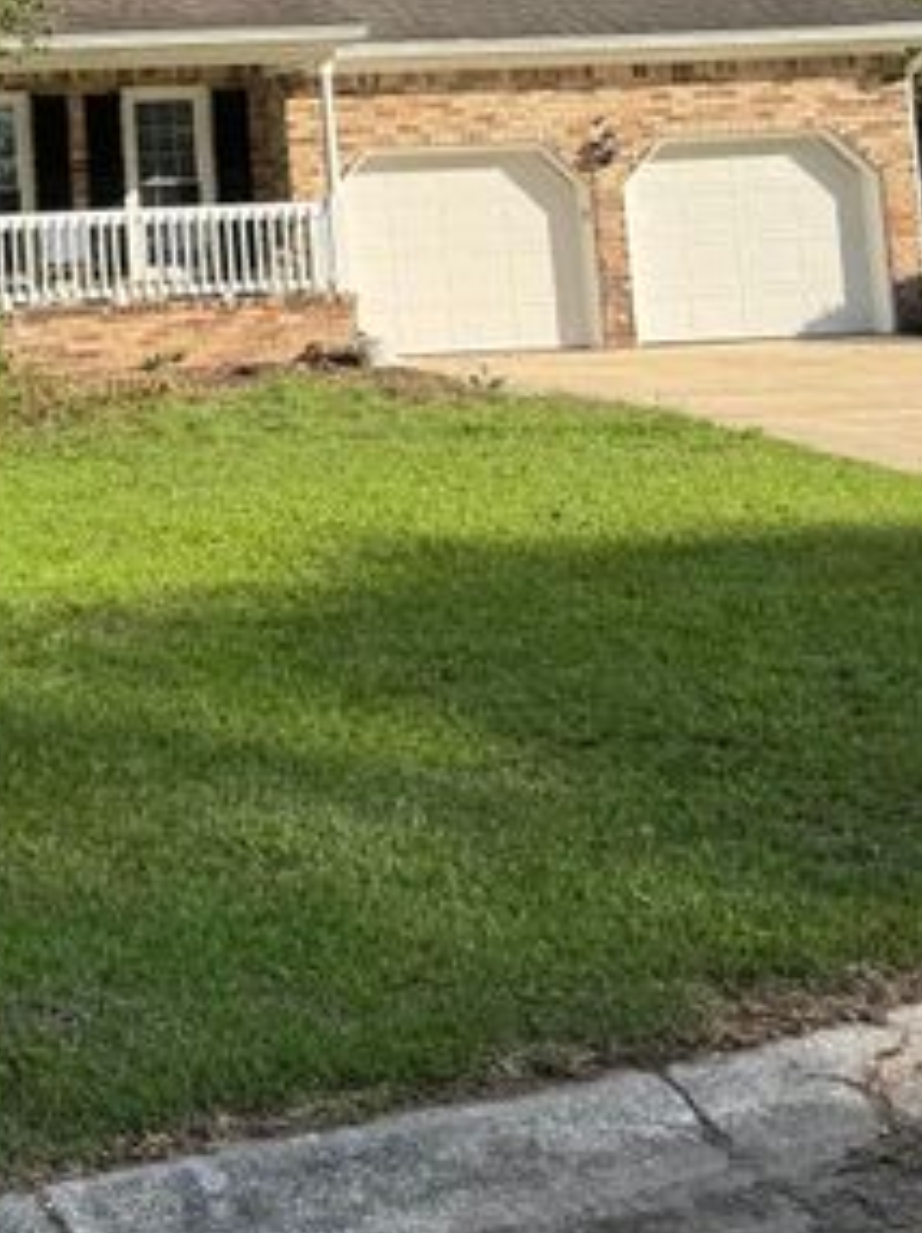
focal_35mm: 56
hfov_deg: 24.7
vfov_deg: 32.5
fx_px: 1992
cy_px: 101
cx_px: -22
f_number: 1.78
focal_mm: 6.76
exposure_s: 1/2174
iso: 80
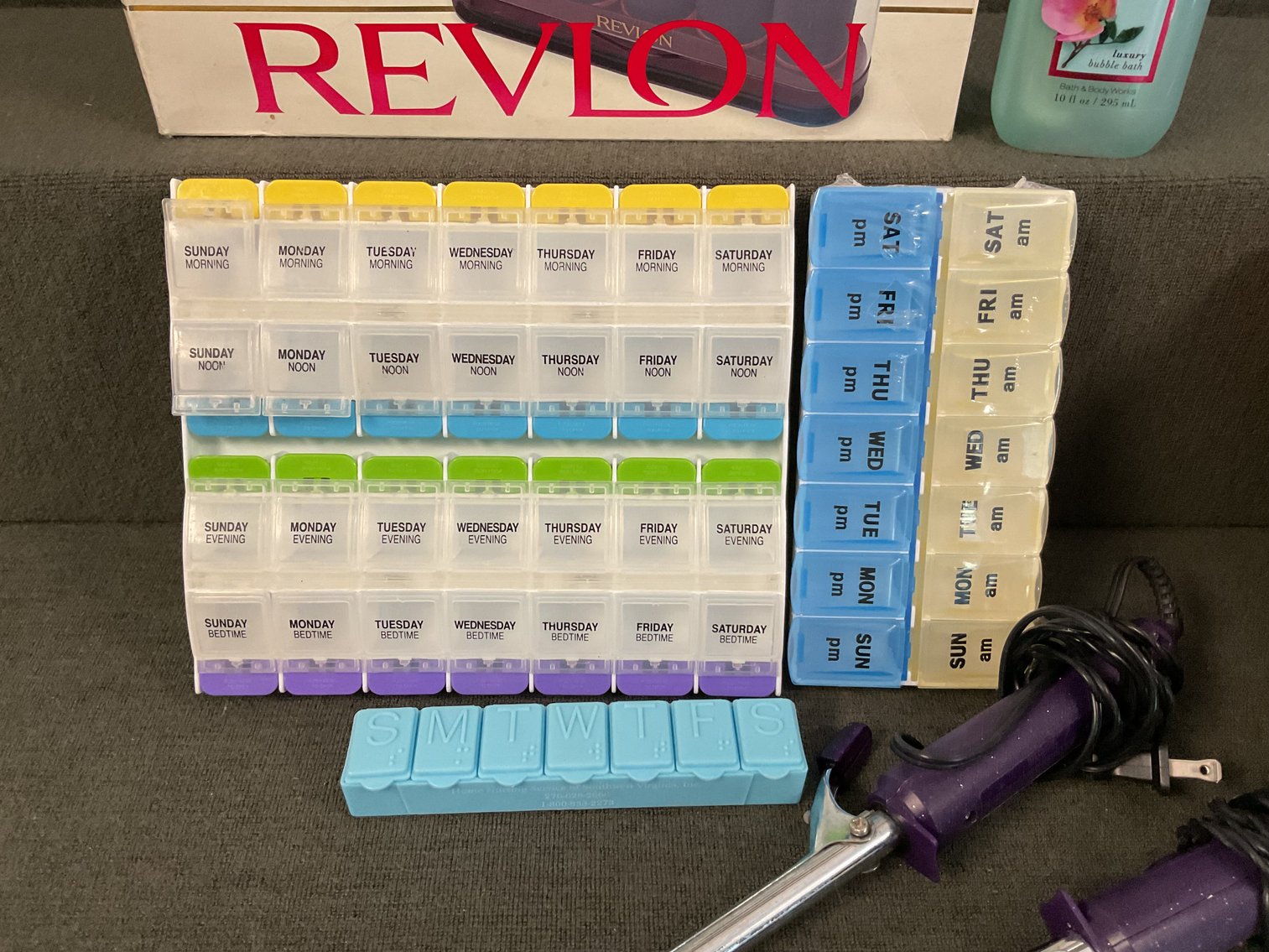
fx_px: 1063
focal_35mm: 29
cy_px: 476
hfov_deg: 61.7
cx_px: 634
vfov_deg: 48.2
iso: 160
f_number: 1.8
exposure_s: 1/60
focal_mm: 3
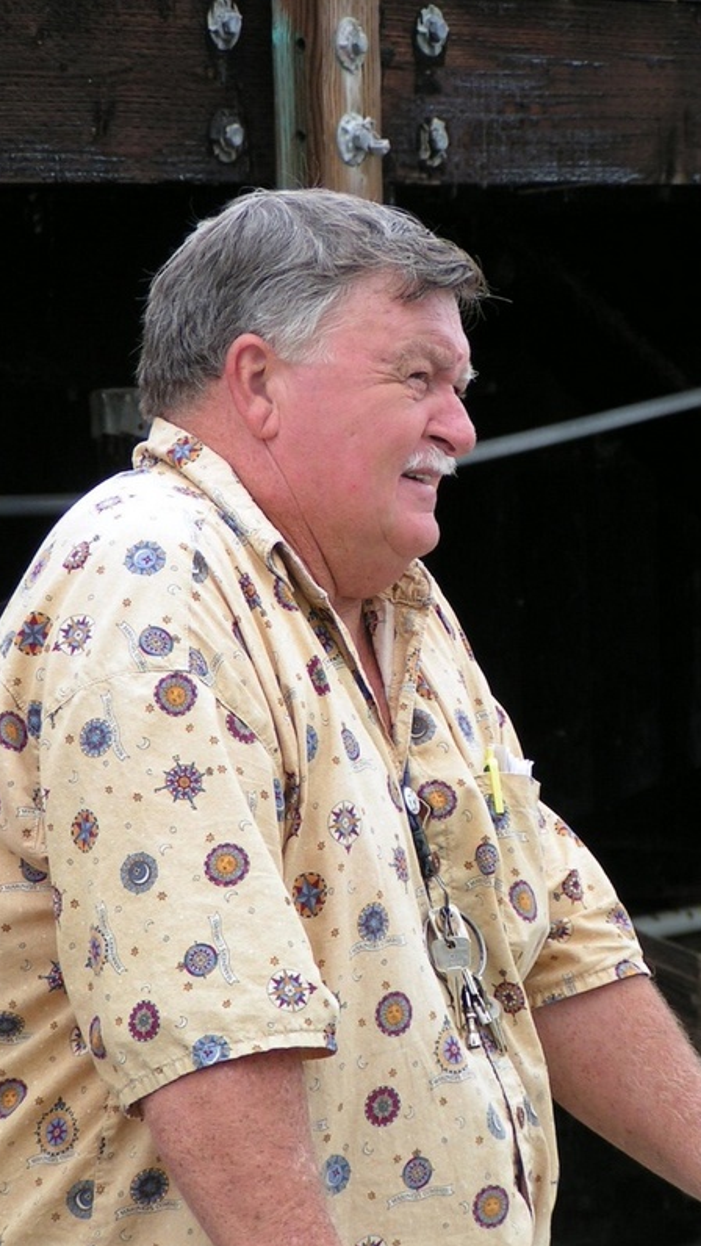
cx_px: 419
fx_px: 5681
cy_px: 625
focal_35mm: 172
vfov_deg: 12.5
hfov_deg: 7.1
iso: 50
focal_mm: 24
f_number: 3.5
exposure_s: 1/160
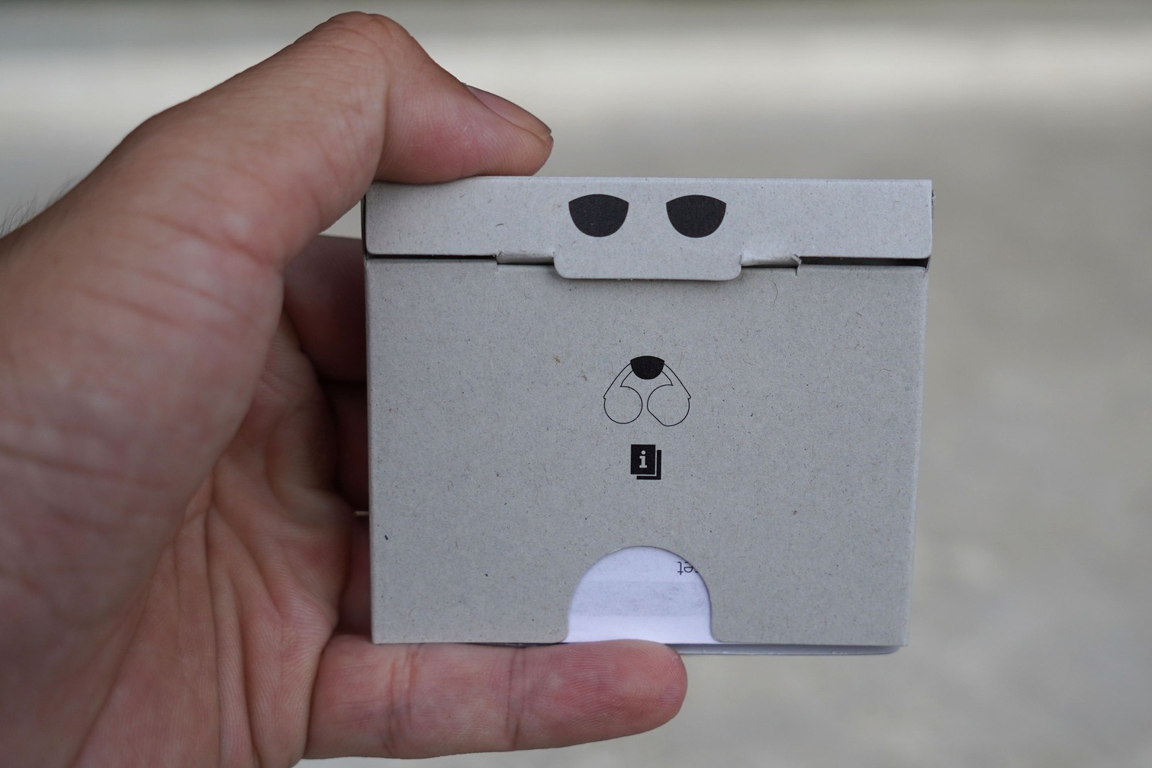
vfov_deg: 27.3
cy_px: 456
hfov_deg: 40.1
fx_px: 1577
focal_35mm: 49
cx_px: 657
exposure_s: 1/2000
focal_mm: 24.8
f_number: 3.2
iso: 100
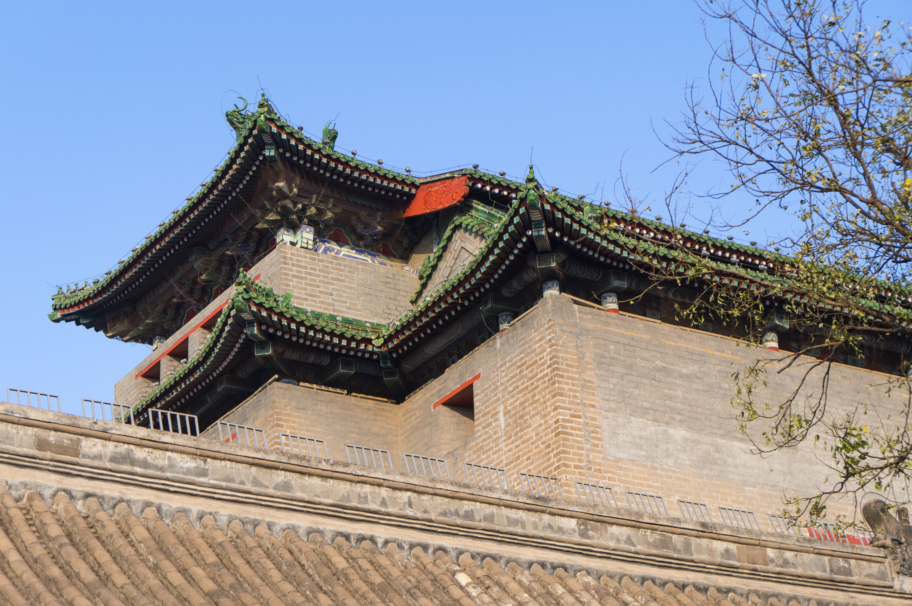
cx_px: 456
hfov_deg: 27.0
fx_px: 1898
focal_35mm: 75
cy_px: 303
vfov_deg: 18.1
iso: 200
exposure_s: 1/1600
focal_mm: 50
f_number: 4
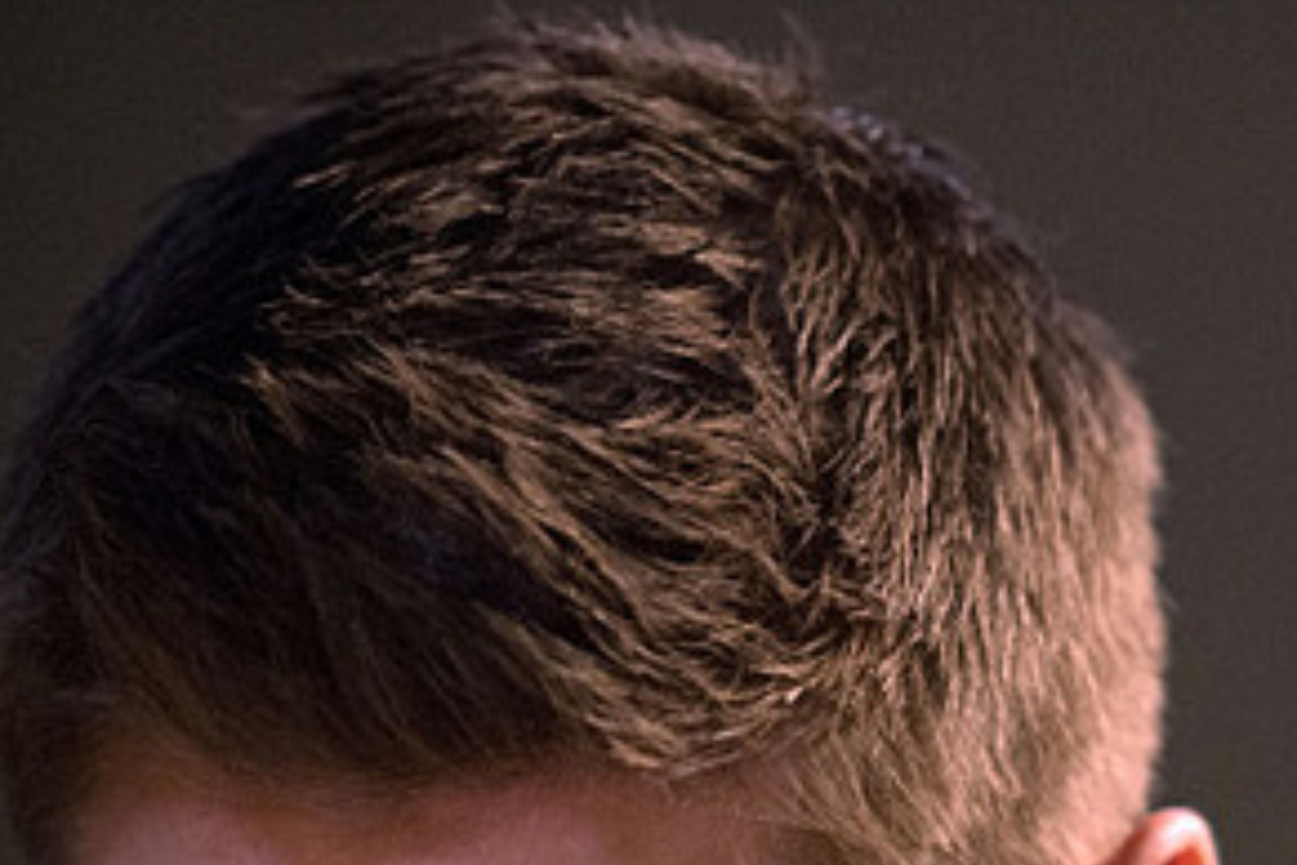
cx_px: 1092
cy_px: 1146
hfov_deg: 4.5
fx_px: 16427
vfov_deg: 3.0
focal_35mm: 456
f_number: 2.8
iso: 3200
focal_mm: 170
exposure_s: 1/125
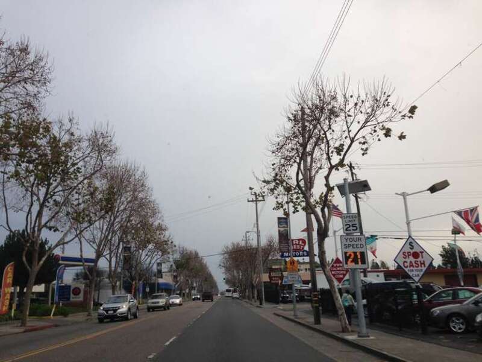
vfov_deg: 42.9
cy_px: 181
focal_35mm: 33
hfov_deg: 55.4
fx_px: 459
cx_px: 241
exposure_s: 1/270
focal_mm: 4.12
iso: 50
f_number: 2.4
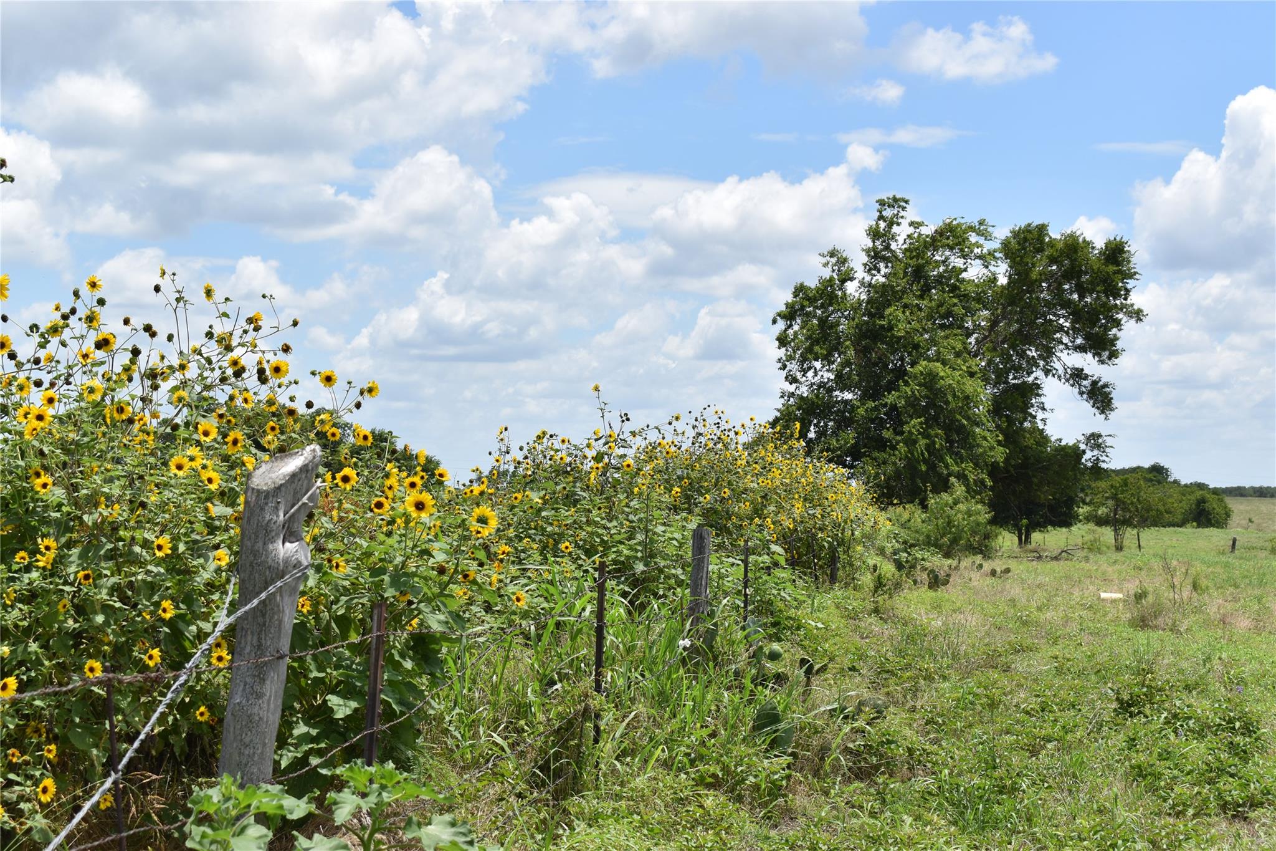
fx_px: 2126
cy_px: 426
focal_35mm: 60
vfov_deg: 22.6
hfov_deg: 33.4
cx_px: 638
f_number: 9
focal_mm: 40
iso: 100
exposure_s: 1/320
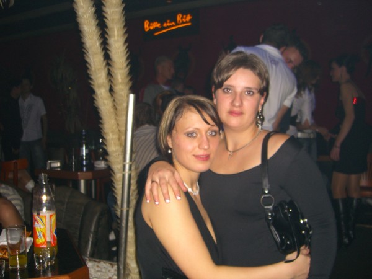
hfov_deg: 49.0
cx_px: 186
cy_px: 140
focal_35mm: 38
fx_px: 408
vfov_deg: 37.7
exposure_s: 1/60
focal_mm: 7.9
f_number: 2.8
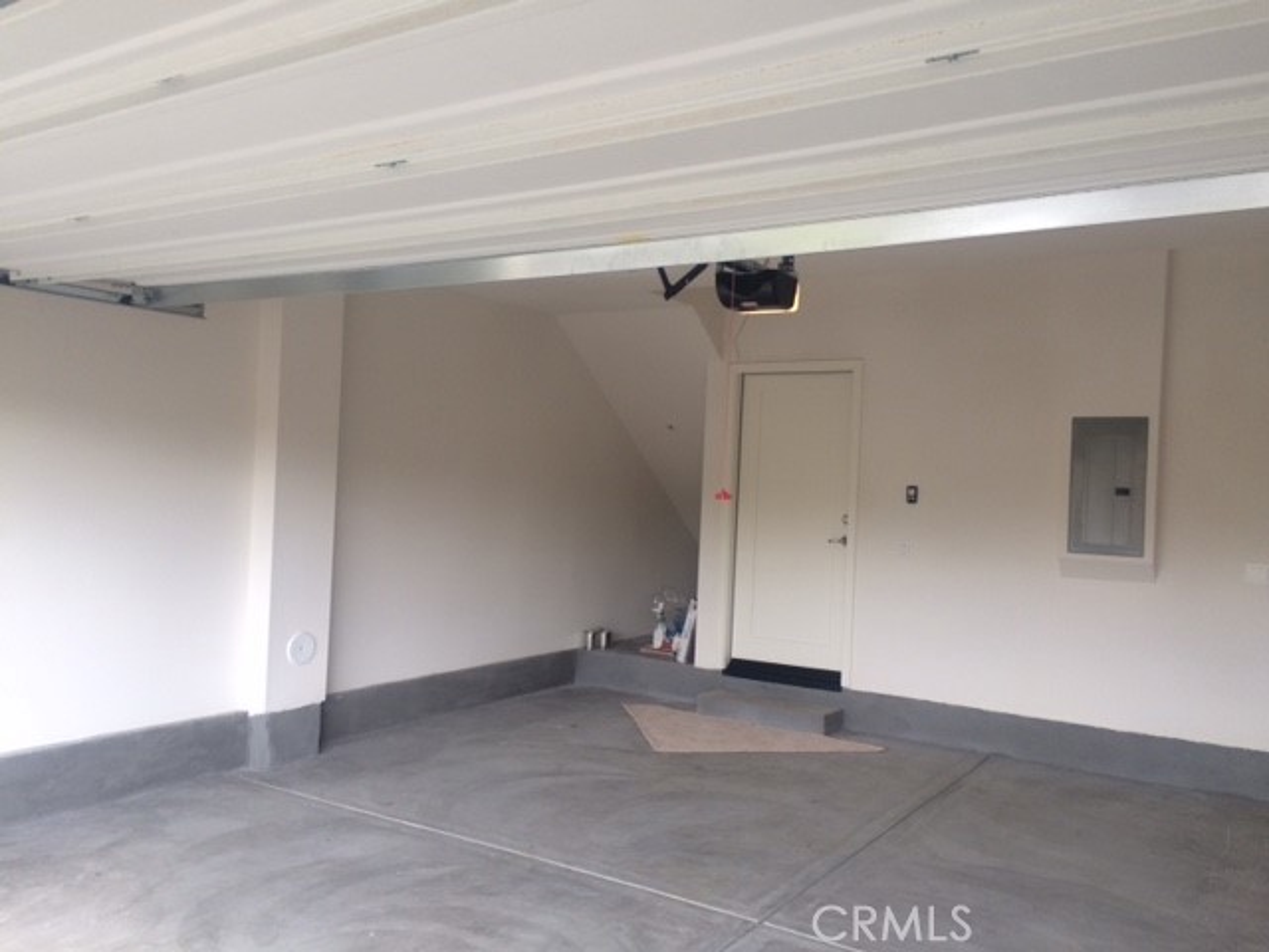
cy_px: 476
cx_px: 634
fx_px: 1063
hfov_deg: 61.7
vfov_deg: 48.2
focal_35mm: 29
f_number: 2.2
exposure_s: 1/121
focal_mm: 4.15
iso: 32
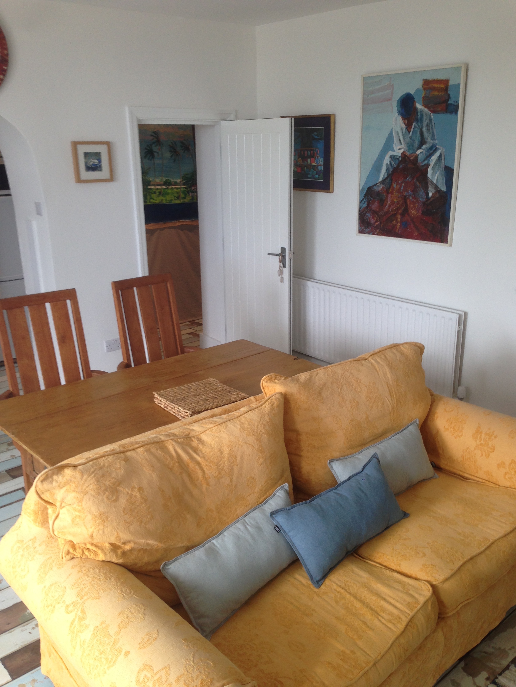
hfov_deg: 42.9
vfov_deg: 55.4
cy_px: 344
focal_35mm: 33
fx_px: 656
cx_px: 258
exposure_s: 1/30
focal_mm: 4.12
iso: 50
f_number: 2.4
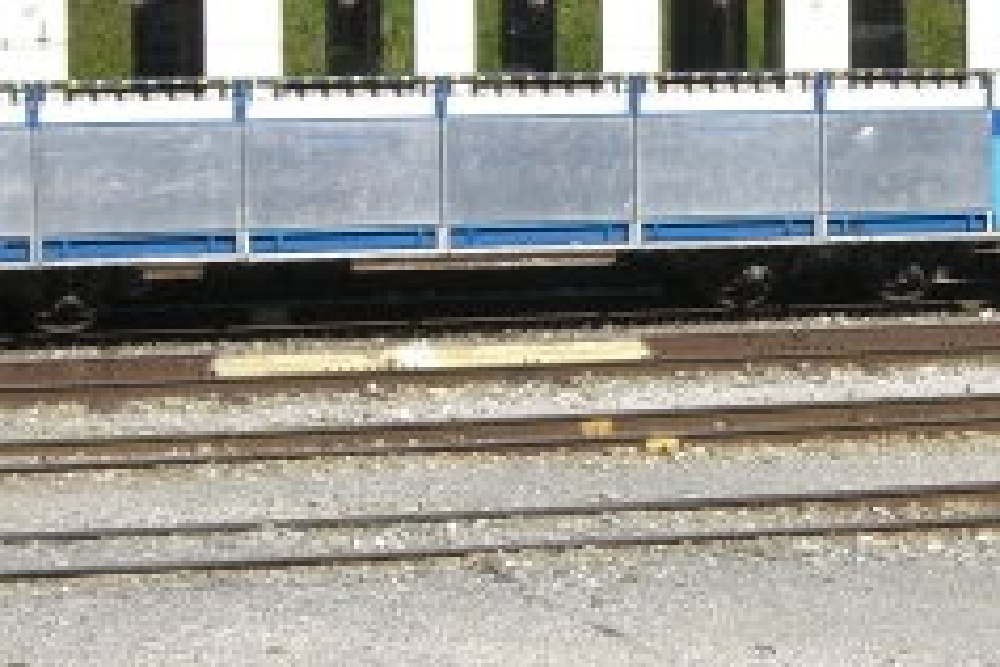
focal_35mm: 132
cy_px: 203
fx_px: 3666
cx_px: 806
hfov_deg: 15.4
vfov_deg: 10.4
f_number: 4.8
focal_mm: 7.6
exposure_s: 1/500
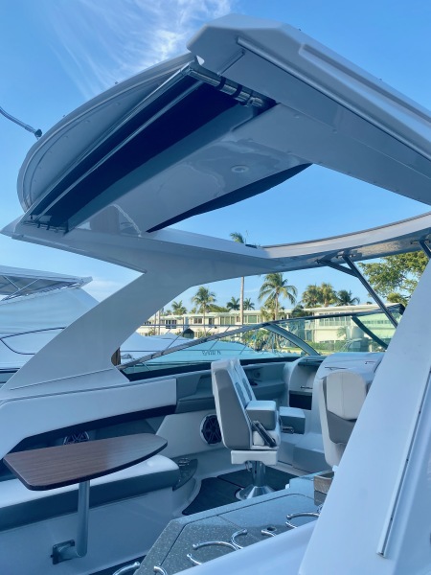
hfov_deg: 53.1
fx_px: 432
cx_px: 216
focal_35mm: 26
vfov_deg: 67.3
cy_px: 288
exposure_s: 1/998
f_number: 1.8
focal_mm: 4.25
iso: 32
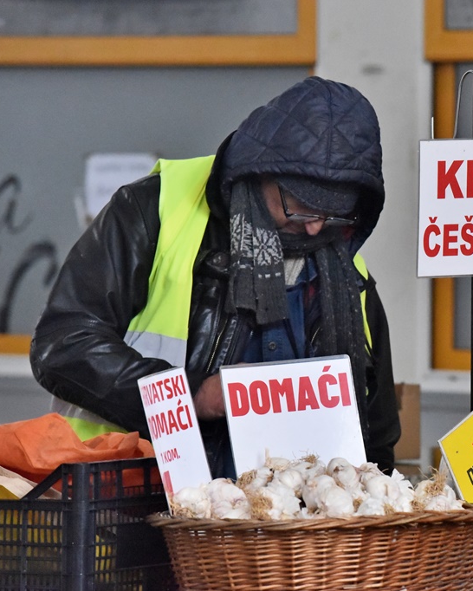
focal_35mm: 282
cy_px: 296
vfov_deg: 6.9
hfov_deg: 5.5
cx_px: 439
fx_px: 4932
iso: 8000
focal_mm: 200
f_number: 7.1
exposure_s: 1/640
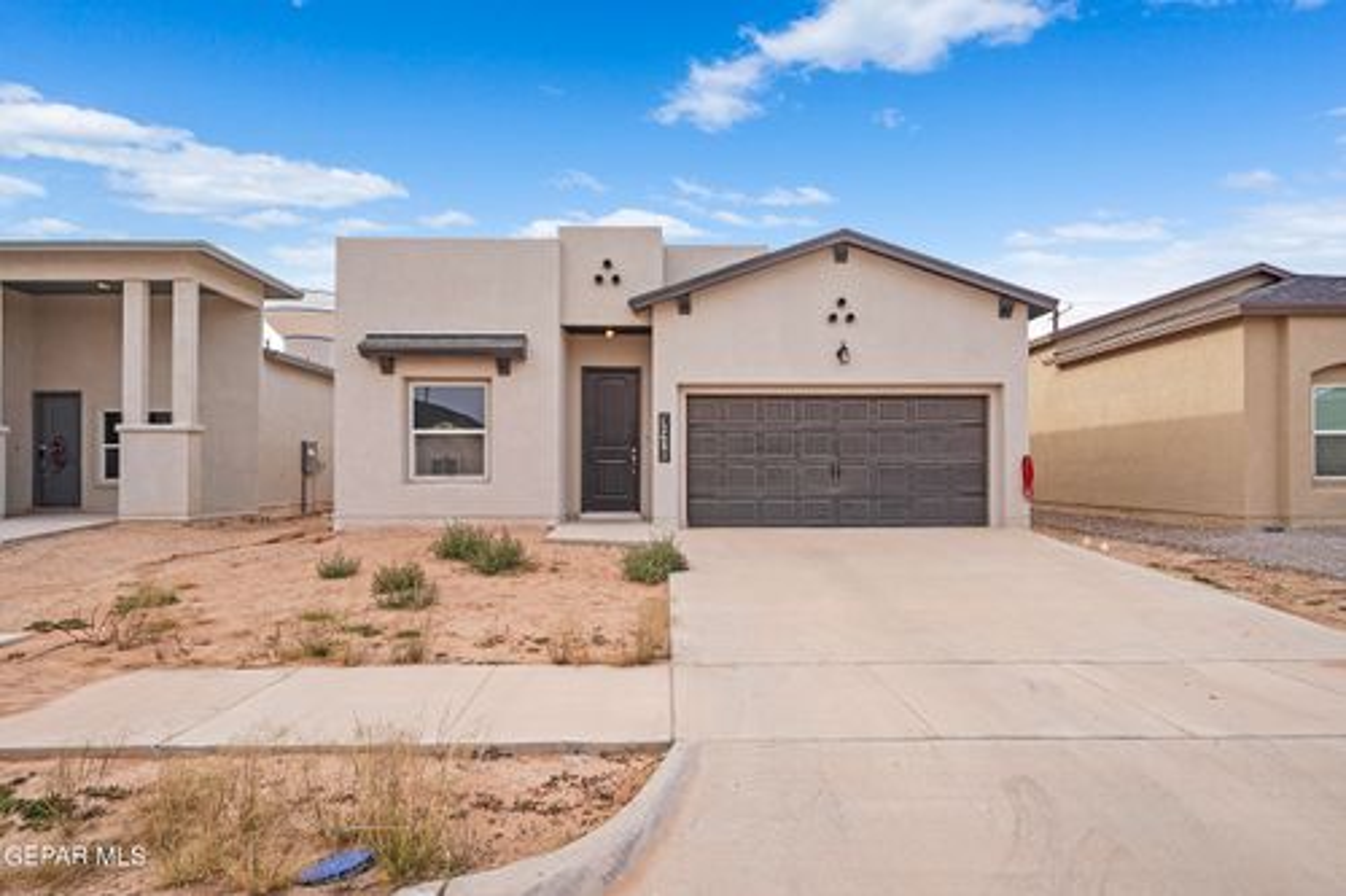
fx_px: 747
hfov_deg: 84.0
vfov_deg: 61.9
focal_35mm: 20
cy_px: 448
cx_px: 673
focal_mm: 20
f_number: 8
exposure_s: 1/30
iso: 125
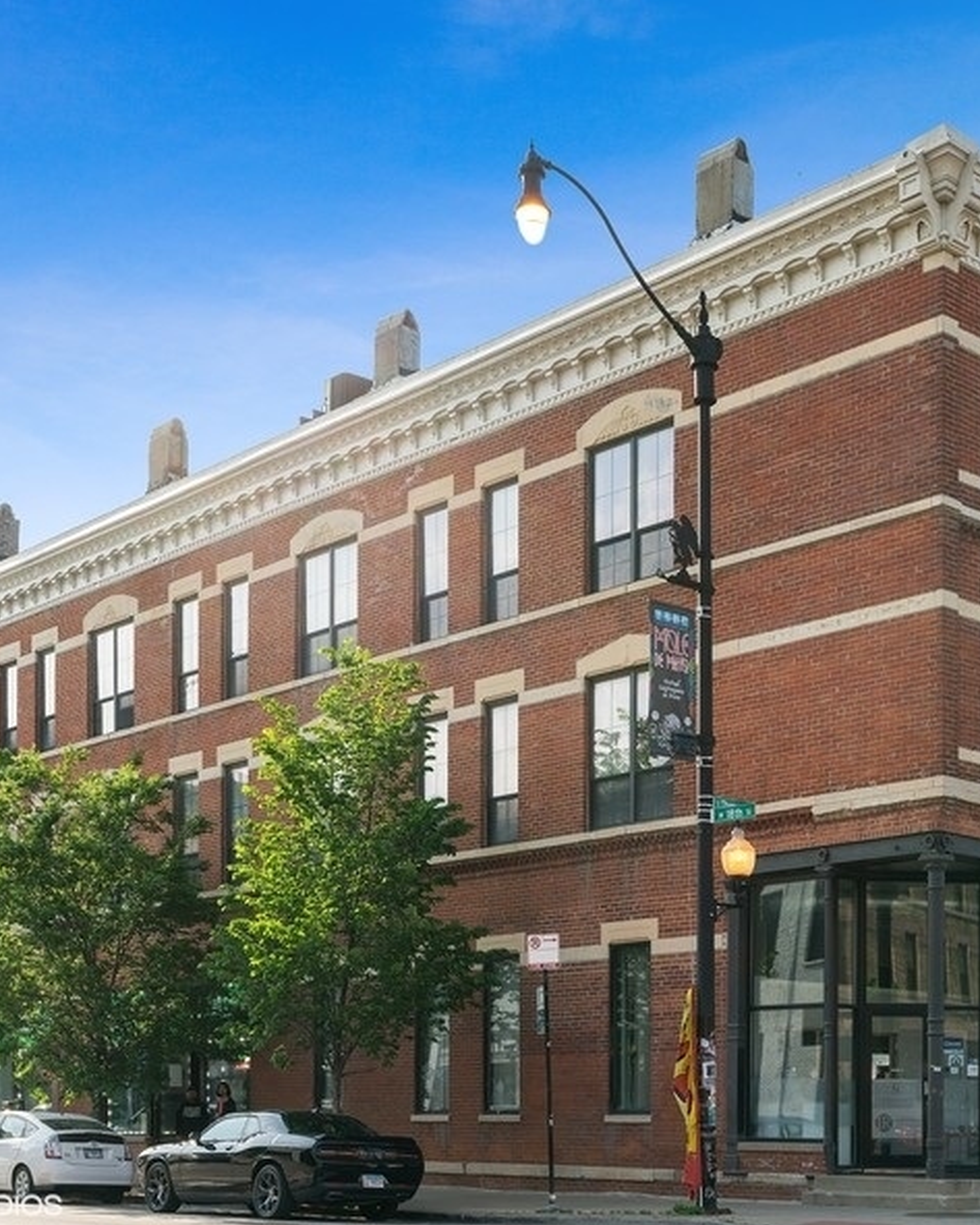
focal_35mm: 50
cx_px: 745
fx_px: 1812
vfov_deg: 37.3
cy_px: 620
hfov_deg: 29.7
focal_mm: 35
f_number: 7.1
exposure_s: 1/160
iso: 320
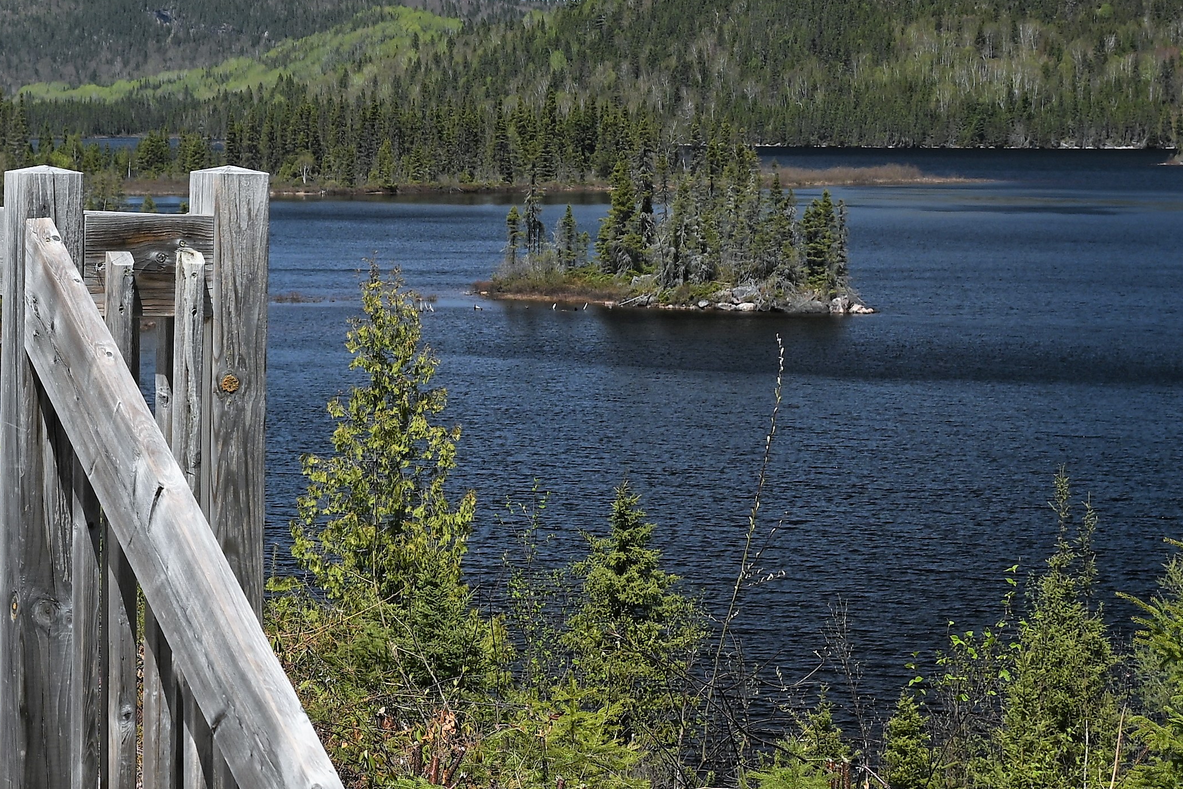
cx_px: -80
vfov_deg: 12.6
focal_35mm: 109
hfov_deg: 18.1
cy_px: 266
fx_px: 3581
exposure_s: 1/160
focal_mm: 27.5
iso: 100
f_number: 7.1
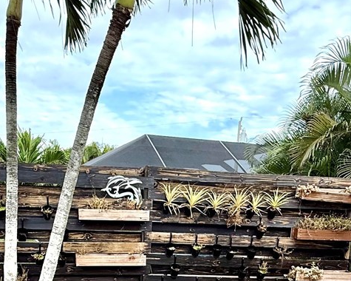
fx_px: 478
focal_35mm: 46
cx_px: 155
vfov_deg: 30.8
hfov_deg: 40.3
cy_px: 269
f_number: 2.2
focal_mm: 2.22
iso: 64
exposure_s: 1/830
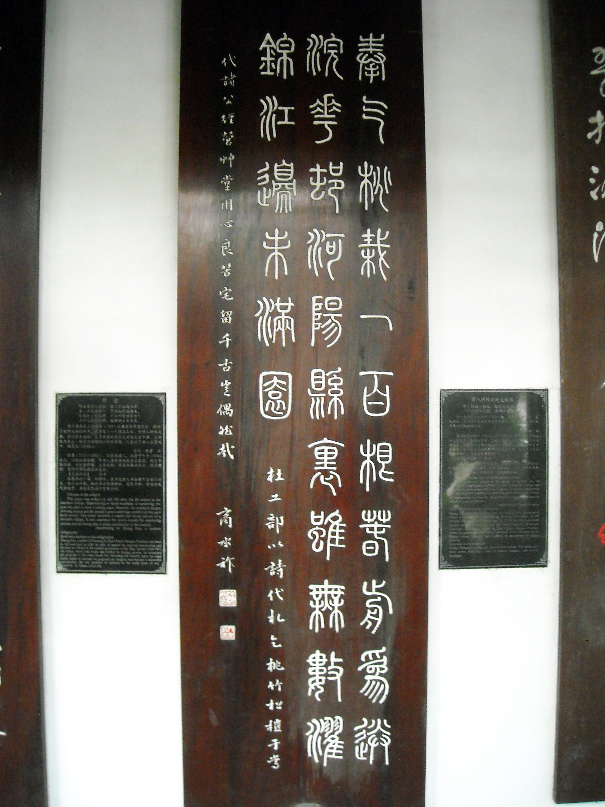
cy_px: 404
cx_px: 302
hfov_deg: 40.7
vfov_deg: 52.6
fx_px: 816
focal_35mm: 35
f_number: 2.8
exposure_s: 1/14
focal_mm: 5.7
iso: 400
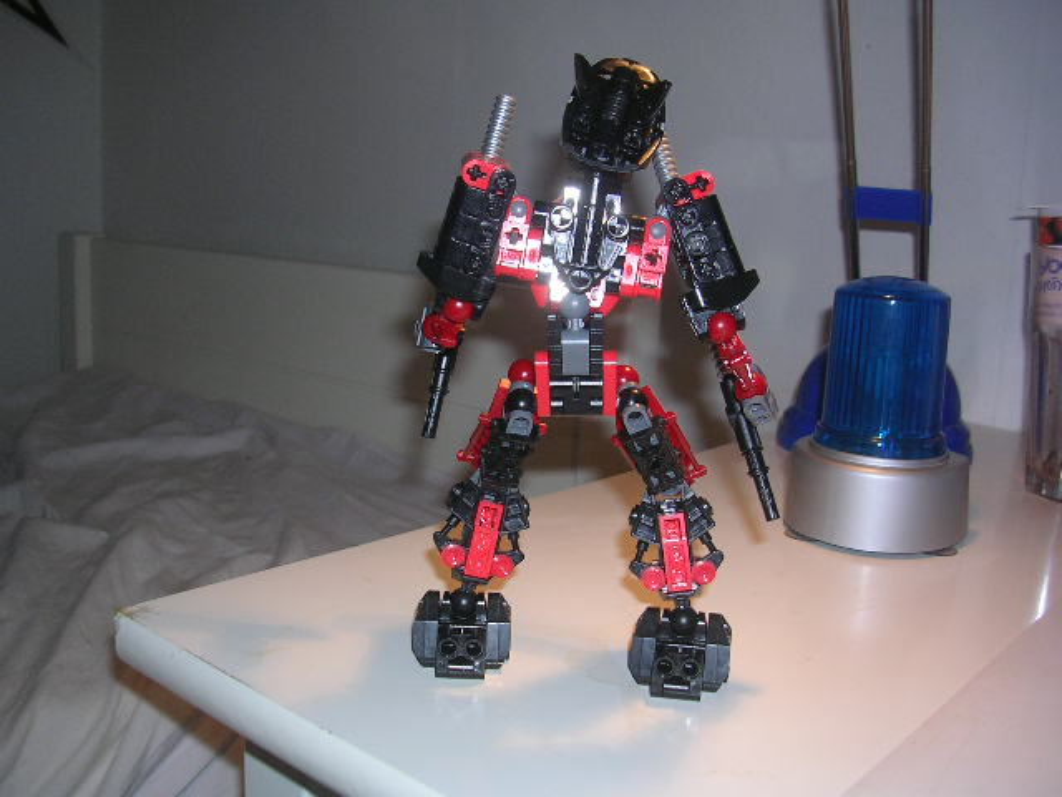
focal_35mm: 38
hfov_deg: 49.0
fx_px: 1166
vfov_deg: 37.7
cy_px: 398
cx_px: 531
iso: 50
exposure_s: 1/60.1
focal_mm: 5.8
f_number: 2.8
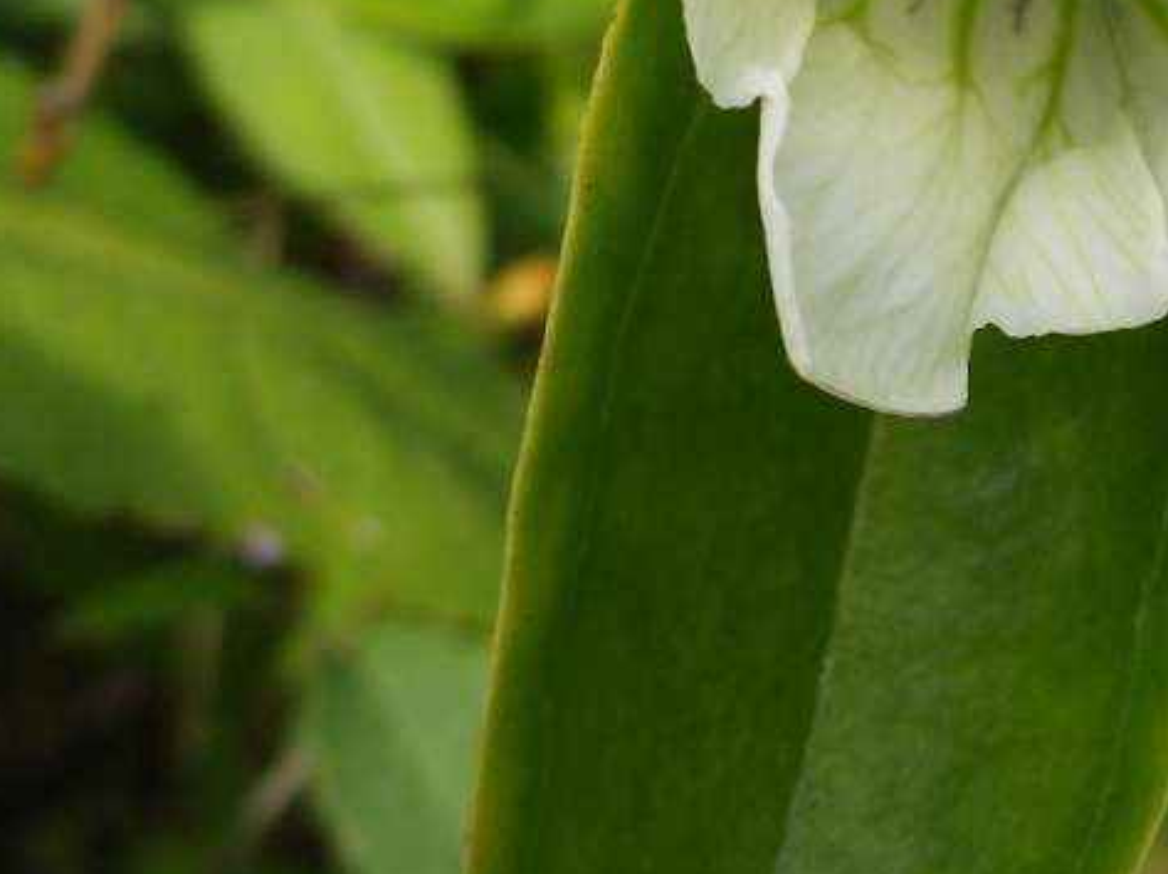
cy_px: -101
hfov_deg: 24.0
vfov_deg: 17.9
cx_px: 1066
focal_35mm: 79
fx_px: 2664
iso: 80
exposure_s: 1/250
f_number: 3.9
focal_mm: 6.36
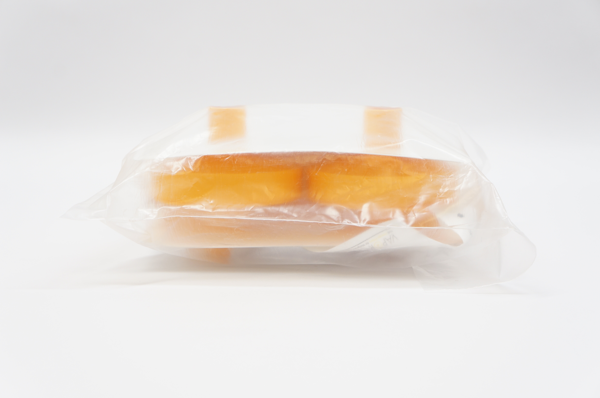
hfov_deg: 43.6
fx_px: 749
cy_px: 199
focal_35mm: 45
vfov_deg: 29.8
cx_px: 300
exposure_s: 1/50
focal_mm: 30
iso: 400
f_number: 6.3
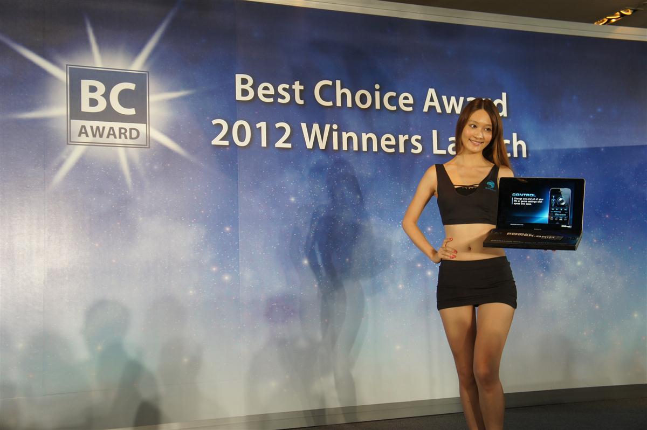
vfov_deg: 31.8
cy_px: 215
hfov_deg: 46.4
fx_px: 754
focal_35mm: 42
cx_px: 324
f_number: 4
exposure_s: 1/50
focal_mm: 28
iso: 320
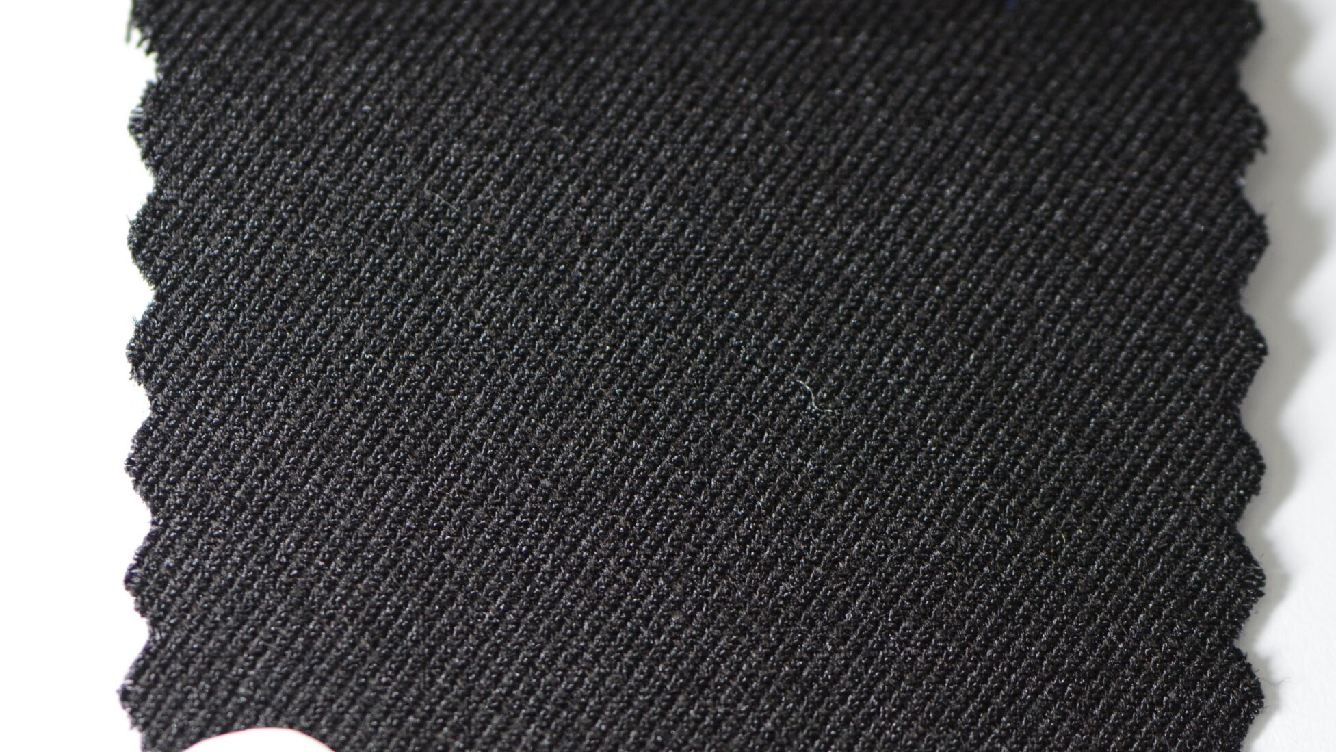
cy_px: 478
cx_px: 695
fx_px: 6554
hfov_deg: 11.6
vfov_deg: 6.6
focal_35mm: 185
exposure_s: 1/125
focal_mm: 90
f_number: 3.8
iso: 800
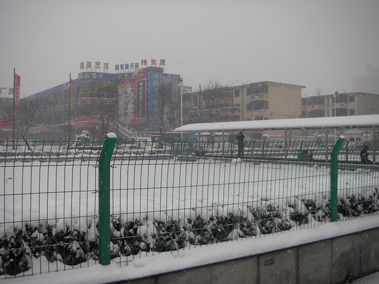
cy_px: 142
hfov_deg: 49.0
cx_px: 190
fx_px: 416
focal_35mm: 38
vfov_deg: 37.7
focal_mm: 6.3
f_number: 3.3
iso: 50
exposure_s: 1/278
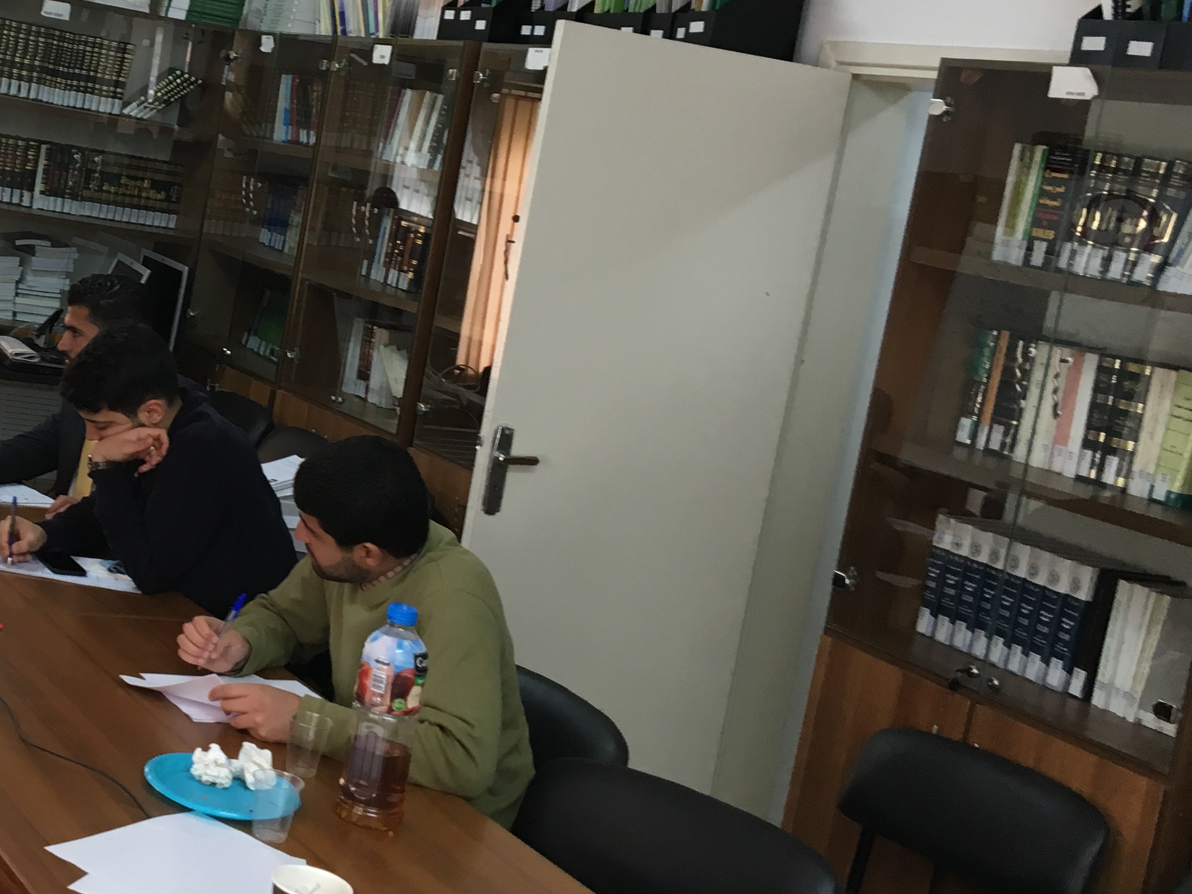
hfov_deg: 33.0
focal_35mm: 55
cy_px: 253
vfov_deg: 26.3
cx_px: 100
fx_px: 1894
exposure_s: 1/33
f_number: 2.2
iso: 80
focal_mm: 4.15
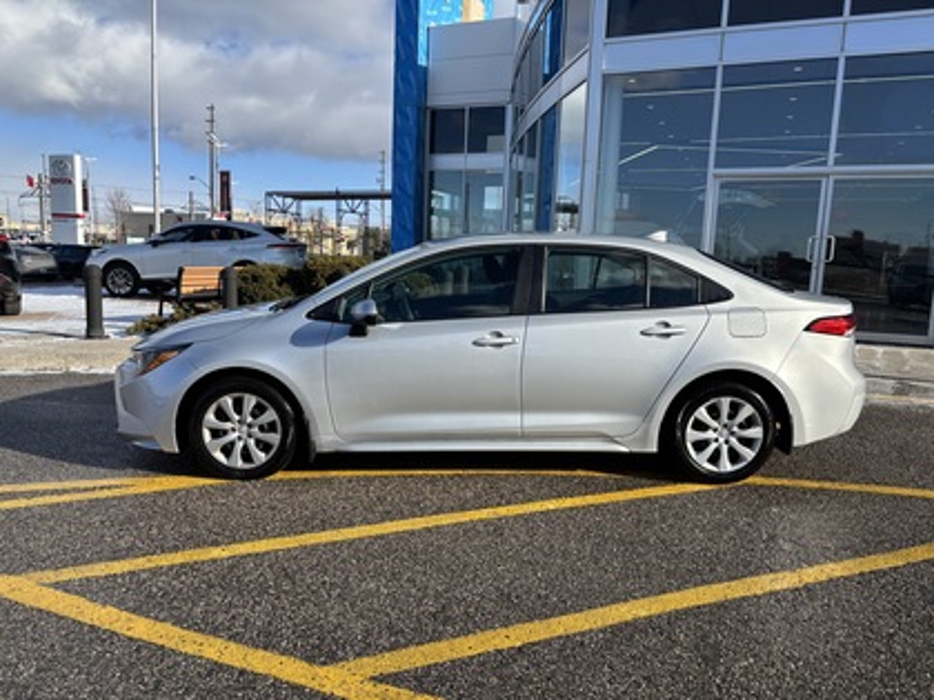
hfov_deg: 67.3
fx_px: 702
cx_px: 467
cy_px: 350
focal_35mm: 26
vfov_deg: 53.1
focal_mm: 5.96
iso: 50
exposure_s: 1/3311
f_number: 1.6
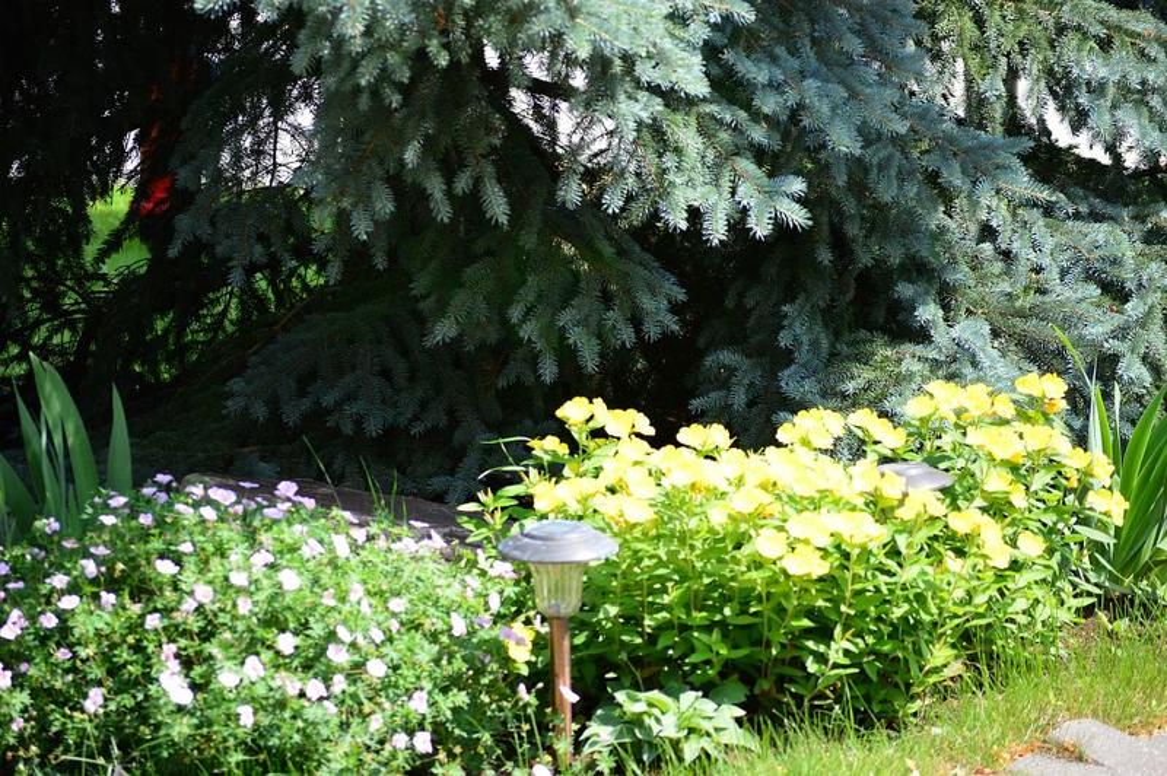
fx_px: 3984
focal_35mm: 123
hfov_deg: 16.7
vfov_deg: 11.1
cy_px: 388
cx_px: 584
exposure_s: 1/200
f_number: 4.2
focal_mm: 82
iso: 100
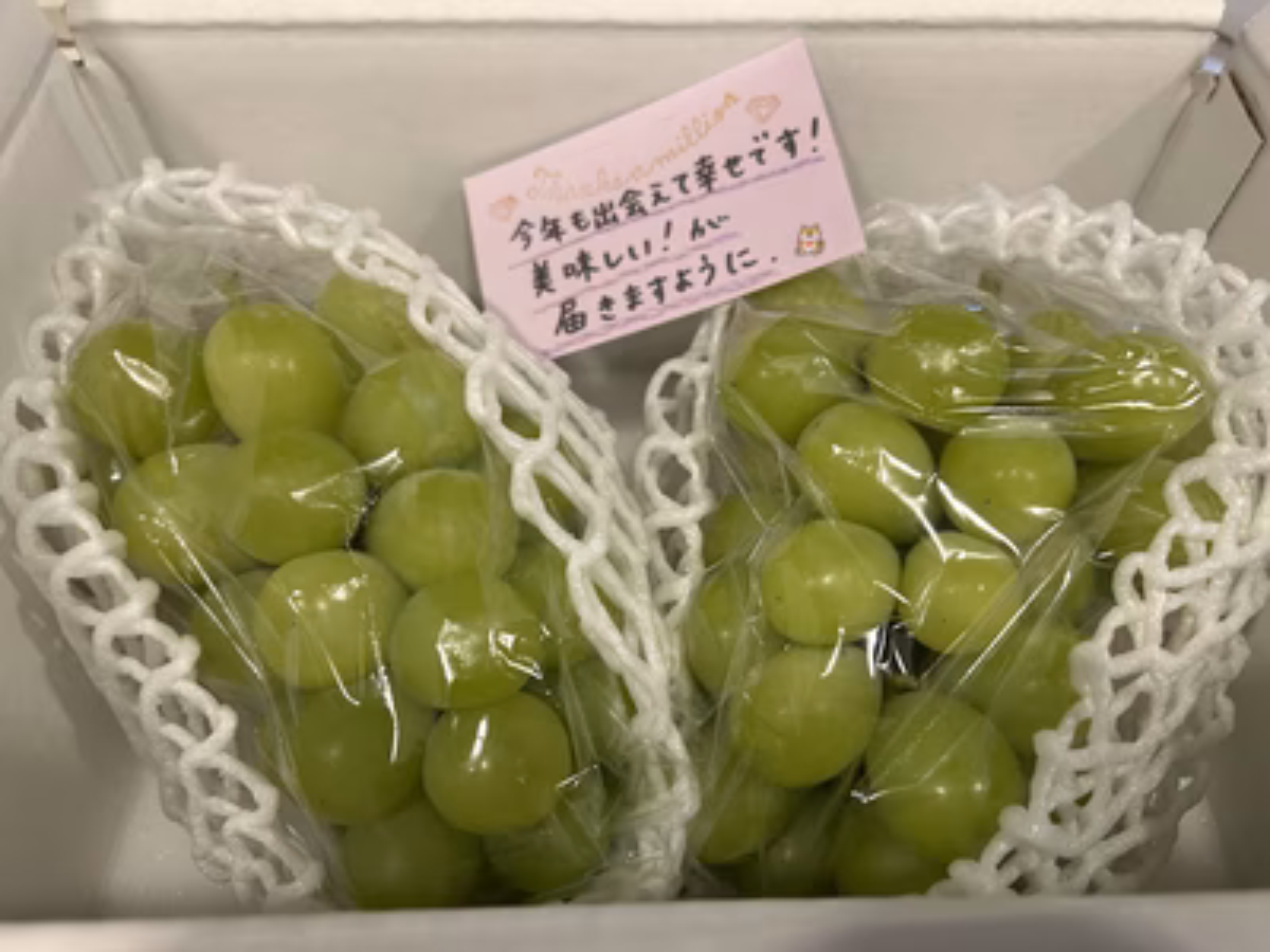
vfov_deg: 53.1
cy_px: 476
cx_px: 635
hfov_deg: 67.3
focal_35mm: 26
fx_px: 954
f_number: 1.5
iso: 100
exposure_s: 1/100
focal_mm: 5.7
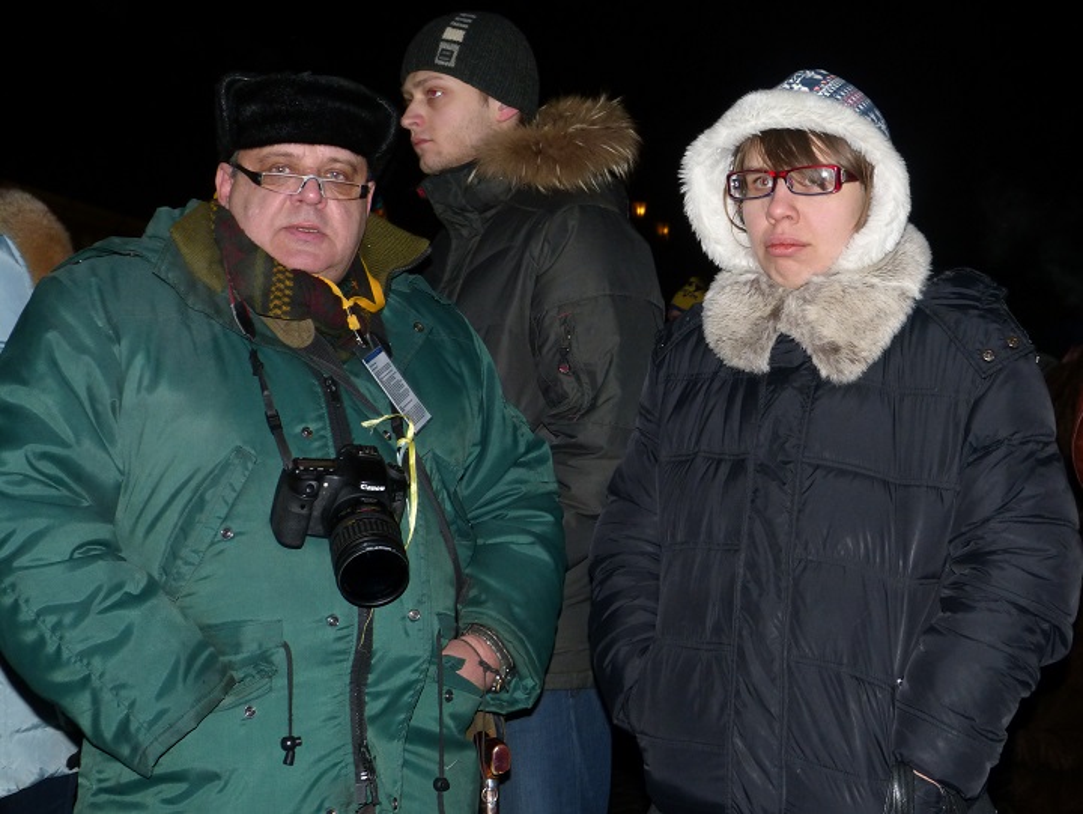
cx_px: 542
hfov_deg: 41.2
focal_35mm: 46
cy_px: 407
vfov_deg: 31.6
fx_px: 1440
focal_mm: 8.3
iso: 160
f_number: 3.5
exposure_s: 1/60
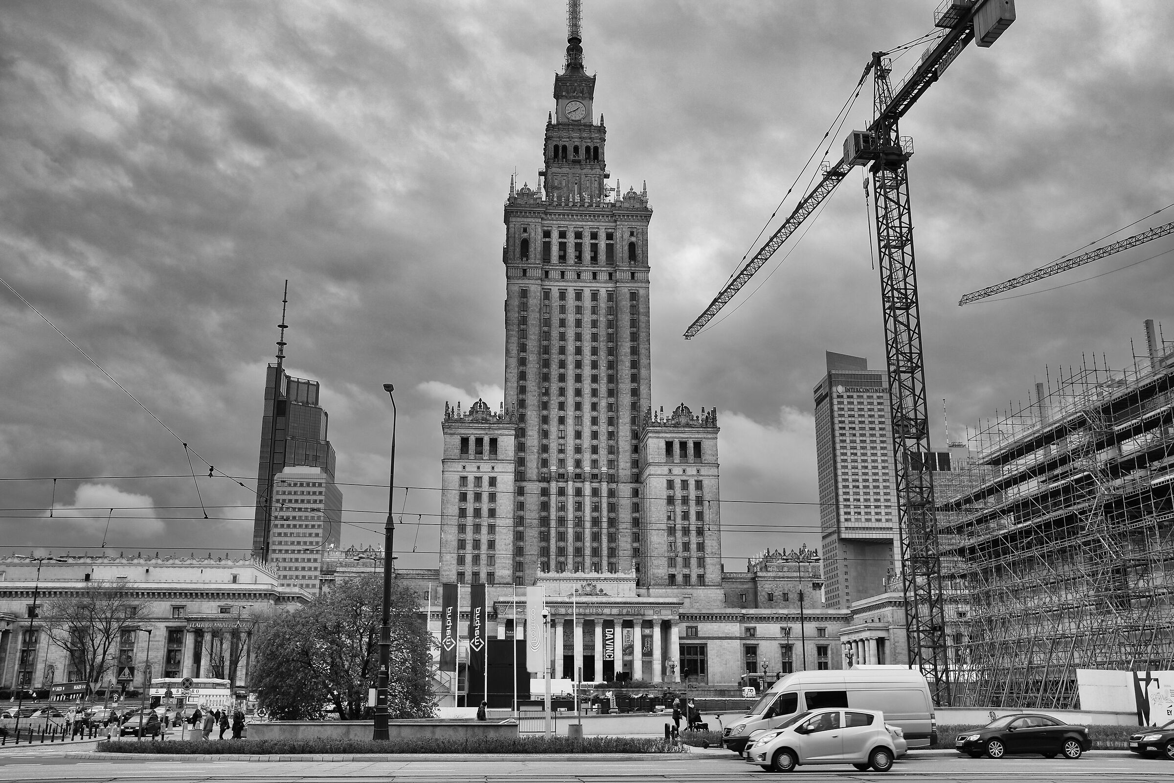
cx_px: 587
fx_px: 1141
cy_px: 392
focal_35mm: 35
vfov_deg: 37.9
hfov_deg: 54.4
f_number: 6.4
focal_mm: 23
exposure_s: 1/420
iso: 200
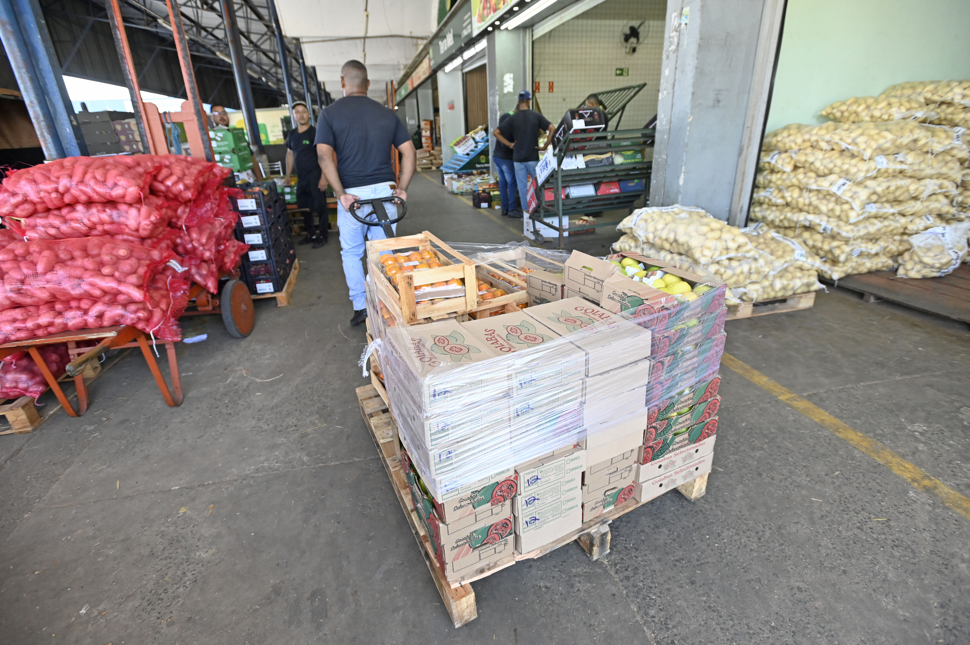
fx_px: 458
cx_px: 485
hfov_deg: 93.3
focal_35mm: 17
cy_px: 322
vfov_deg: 70.4
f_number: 4
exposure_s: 1/500
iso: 1600
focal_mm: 17
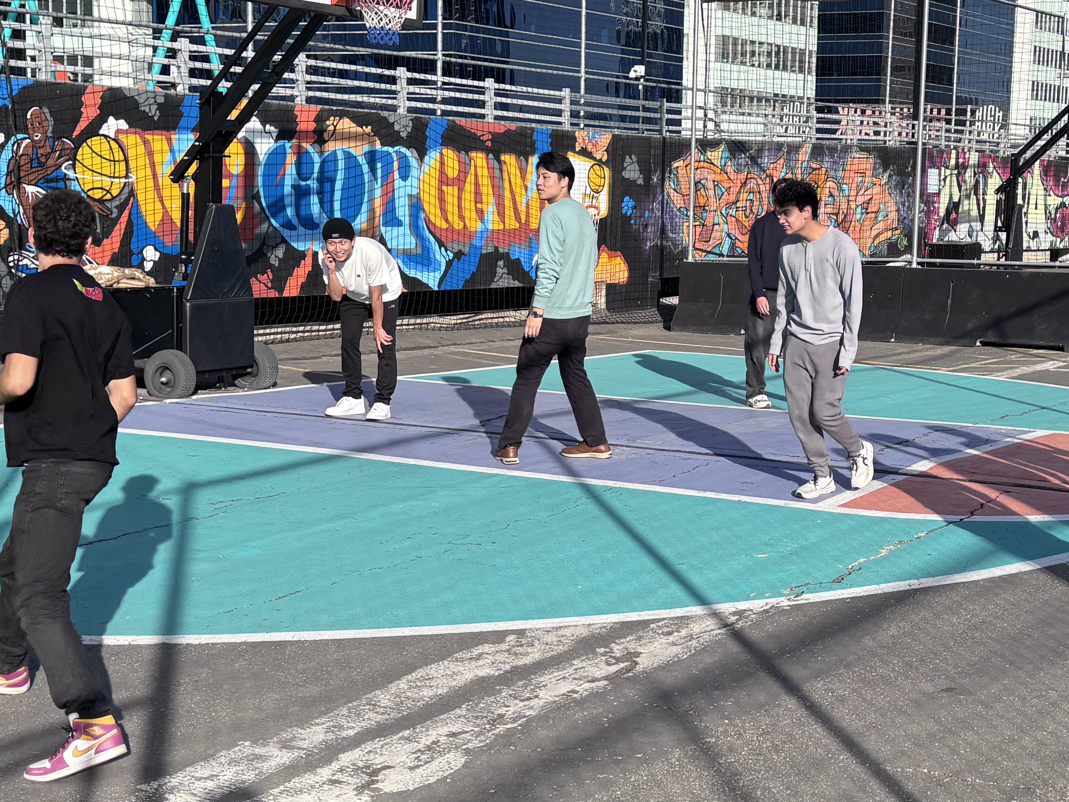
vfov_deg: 26.1
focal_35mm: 56
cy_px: 394
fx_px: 1729
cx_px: 738
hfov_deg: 33.9
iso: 50
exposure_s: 1/2639
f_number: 1.6
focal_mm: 5.96
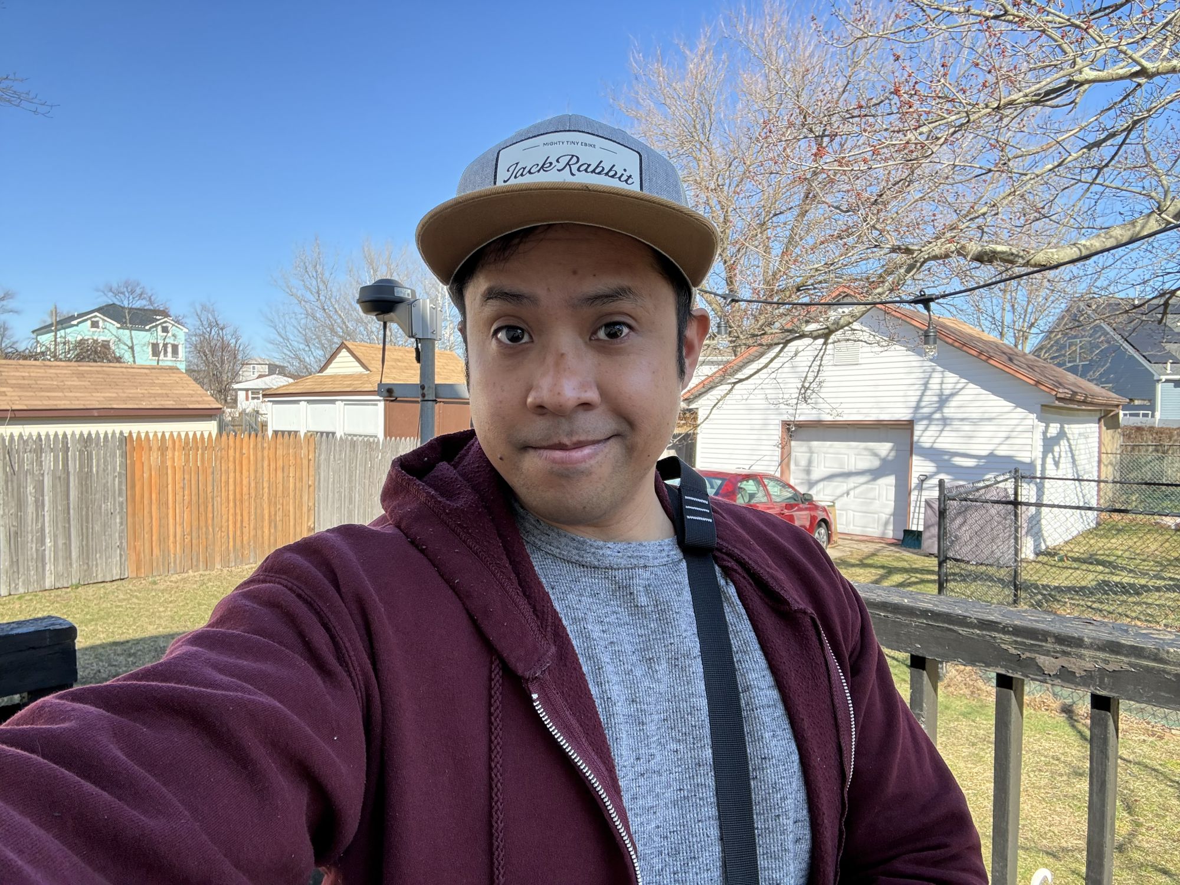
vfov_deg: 58.9
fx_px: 784
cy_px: 442
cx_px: 590
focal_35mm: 23
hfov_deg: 73.9
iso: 40
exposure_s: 1/443
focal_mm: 2.69
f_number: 1.9
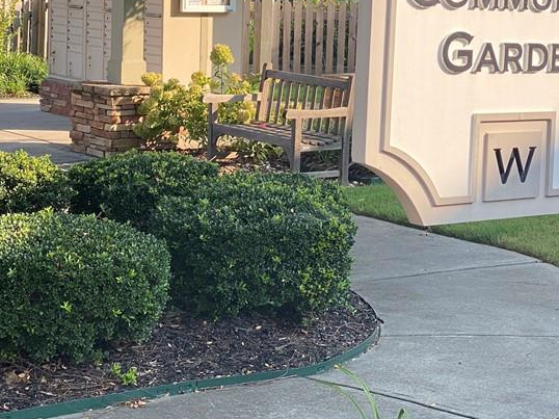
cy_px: 53
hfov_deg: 19.8
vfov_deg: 14.8
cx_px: 341
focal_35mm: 99
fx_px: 1598
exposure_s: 1/284
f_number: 2
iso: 20
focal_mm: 6
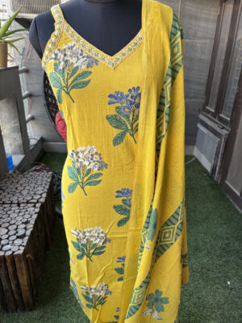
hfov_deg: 53.1
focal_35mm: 26
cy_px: 162
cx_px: 121
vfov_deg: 67.3
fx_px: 242
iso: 32
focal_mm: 5.96
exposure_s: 1/124
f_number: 1.6
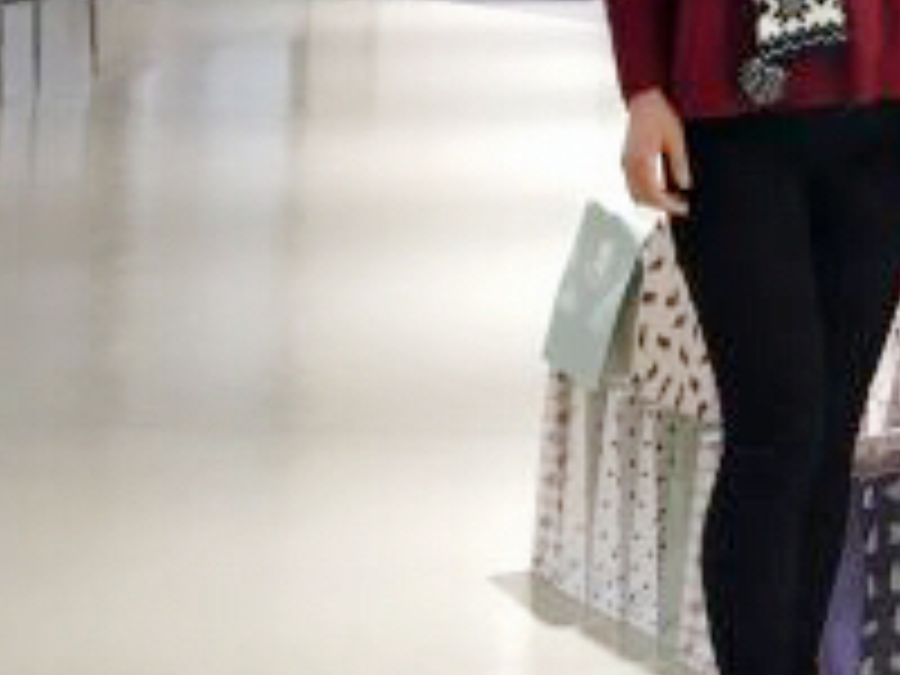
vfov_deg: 12.1
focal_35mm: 116
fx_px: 3016
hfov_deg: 15.1
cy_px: -369
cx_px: 1530
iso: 32
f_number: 2.2
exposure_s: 1/17
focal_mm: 4.15
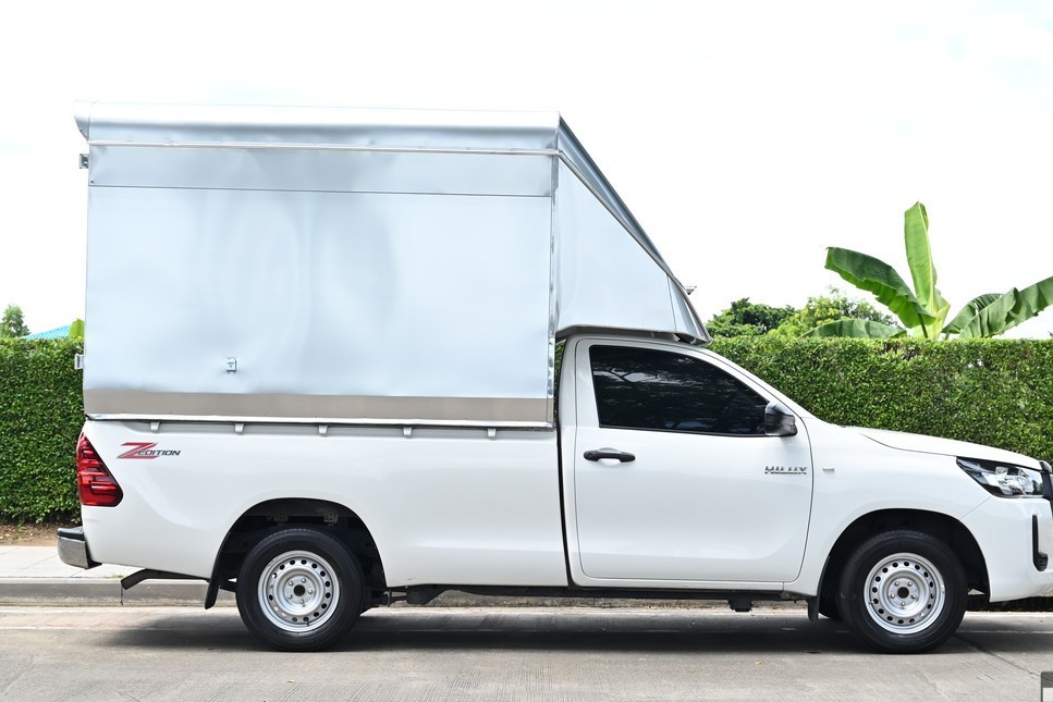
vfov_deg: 23.4
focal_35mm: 58
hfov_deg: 34.5
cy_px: 390
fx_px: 1697
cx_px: 556
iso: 100
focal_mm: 34.5
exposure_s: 1/180
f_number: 5.6
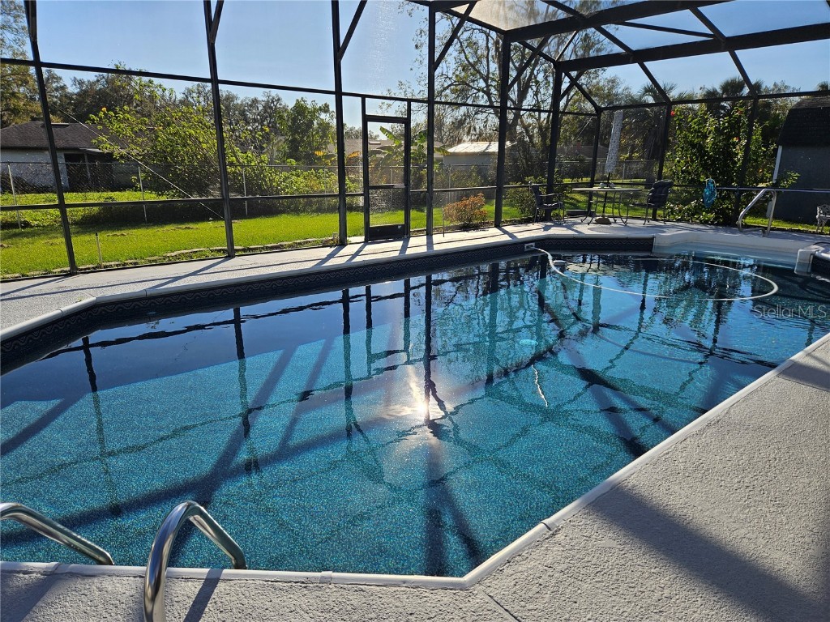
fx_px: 551
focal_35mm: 23
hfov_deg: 73.9
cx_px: 415
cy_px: 311
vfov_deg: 58.9
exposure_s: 1/1343
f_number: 1.8
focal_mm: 5.4
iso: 25
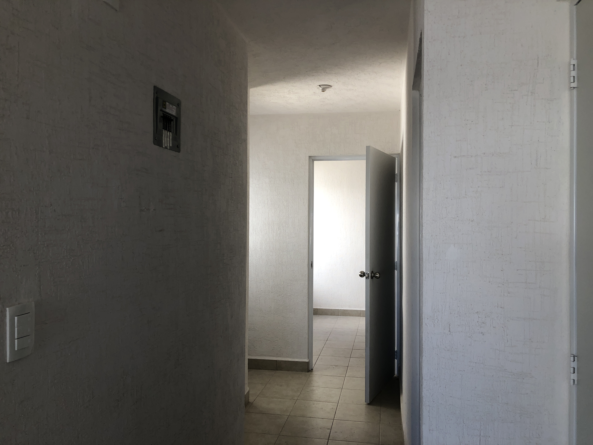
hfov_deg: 63.4
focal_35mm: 28
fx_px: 480
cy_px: 222
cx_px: 296
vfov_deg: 49.7
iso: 40
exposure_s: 1/120
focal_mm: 4
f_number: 1.8
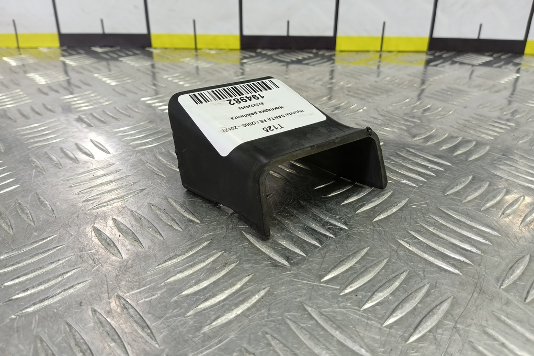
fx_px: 356
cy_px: 155
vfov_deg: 53.0
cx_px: 267
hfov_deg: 73.8
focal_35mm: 24
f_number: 1.6
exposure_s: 1/50
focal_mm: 4.11
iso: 140
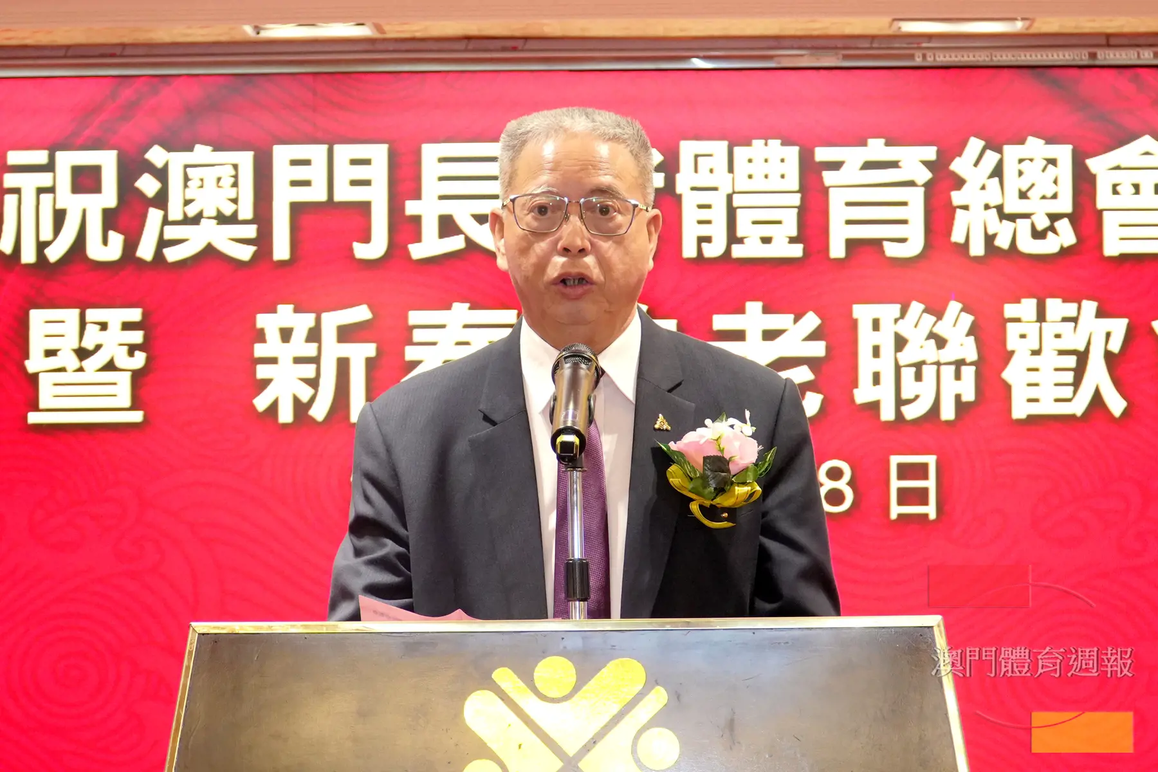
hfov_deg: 33.4
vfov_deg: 22.6
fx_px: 1930
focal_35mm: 60
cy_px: 386
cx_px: 579
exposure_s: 1/160
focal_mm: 40
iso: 1250
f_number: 4
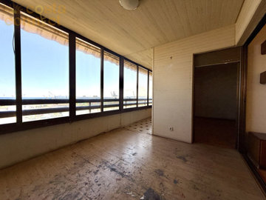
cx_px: 133
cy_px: 100
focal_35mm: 14
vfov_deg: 85.7
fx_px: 108
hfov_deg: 102.1
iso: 50
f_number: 2.2
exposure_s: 1/506
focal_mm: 2.22
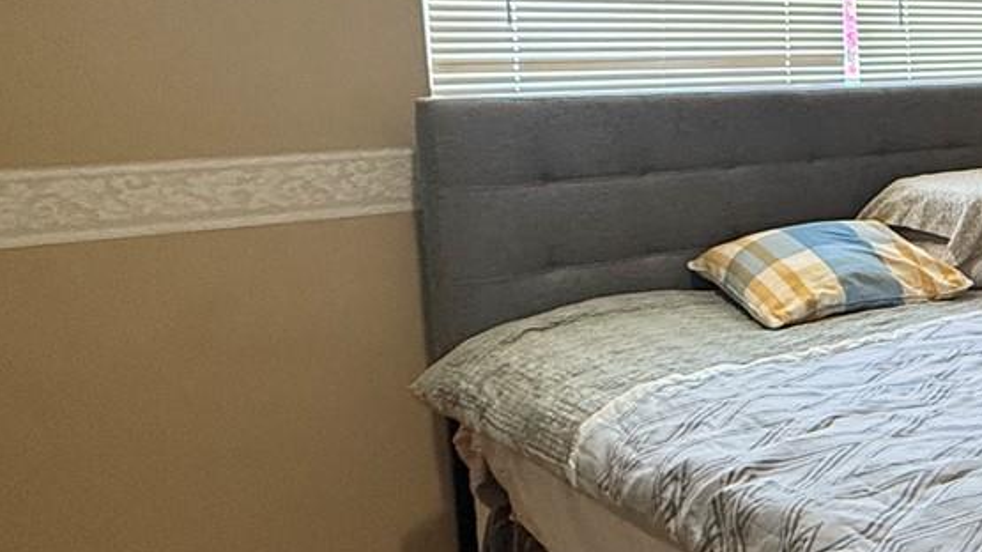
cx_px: 1288
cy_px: 159
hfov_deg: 33.4
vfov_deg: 26.8
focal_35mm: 44
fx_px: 1146
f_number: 2.2
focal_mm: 2.22
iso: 250
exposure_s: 1/60
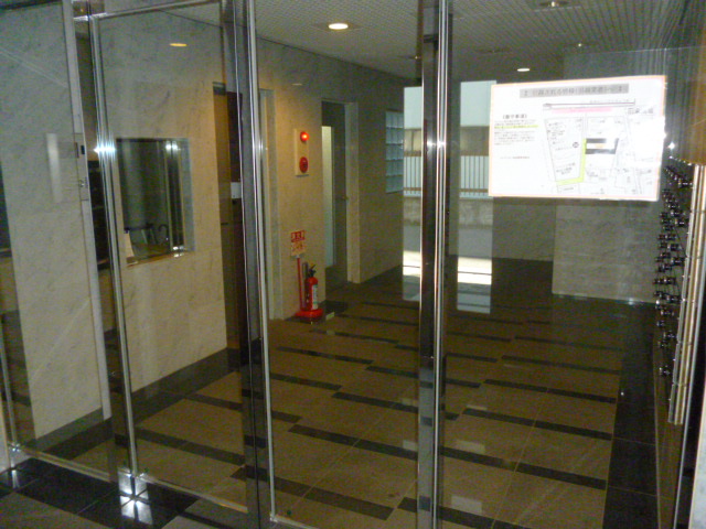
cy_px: 264
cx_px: 353
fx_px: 571
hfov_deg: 63.4
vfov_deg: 49.7
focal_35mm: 28
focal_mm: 5
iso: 1000
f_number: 3.1
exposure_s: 1/60
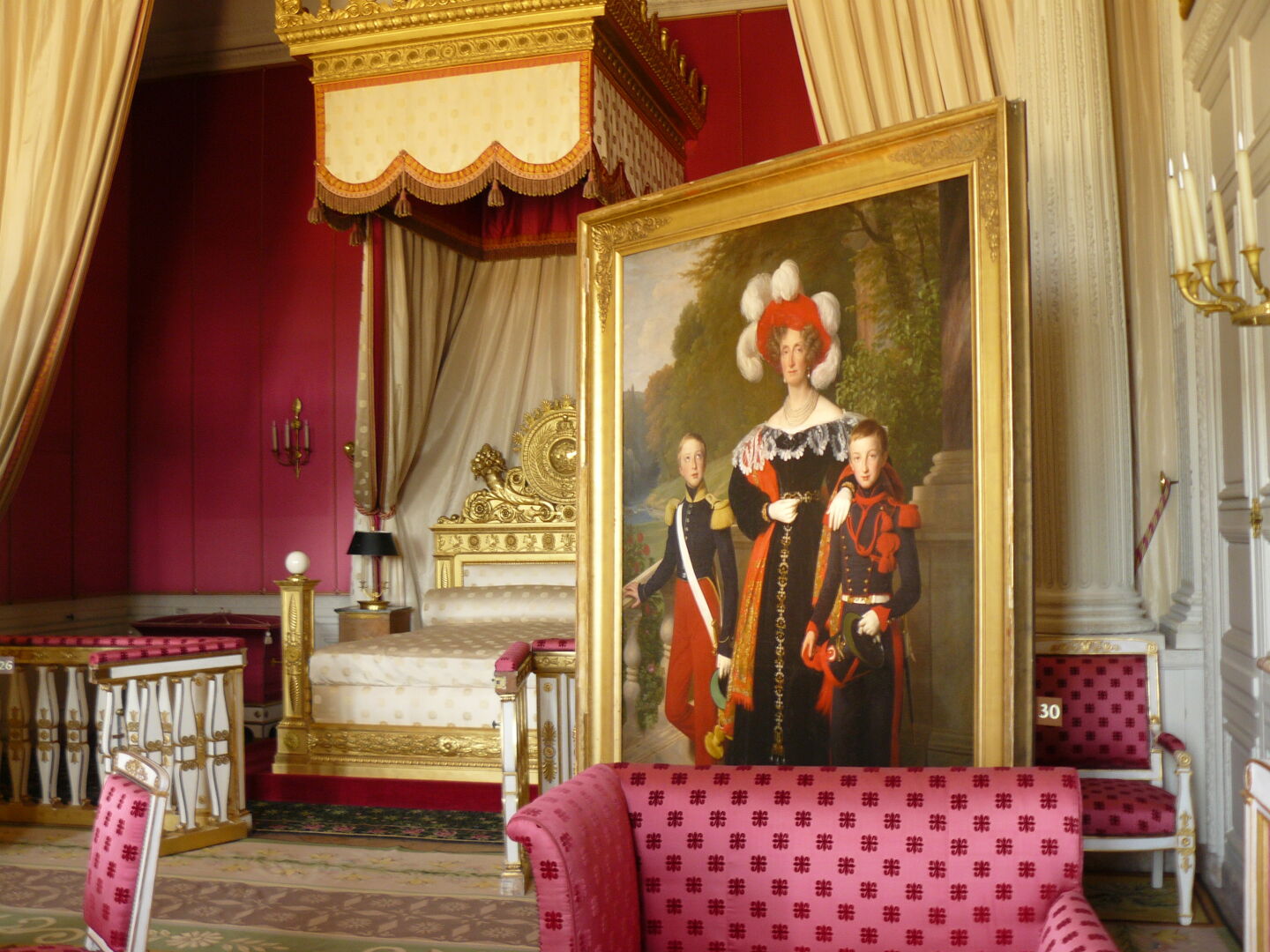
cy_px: 476
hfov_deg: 51.4
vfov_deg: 39.7
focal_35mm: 36
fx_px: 1321
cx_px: 635
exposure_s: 1/5
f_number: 2.8
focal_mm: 6
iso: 100
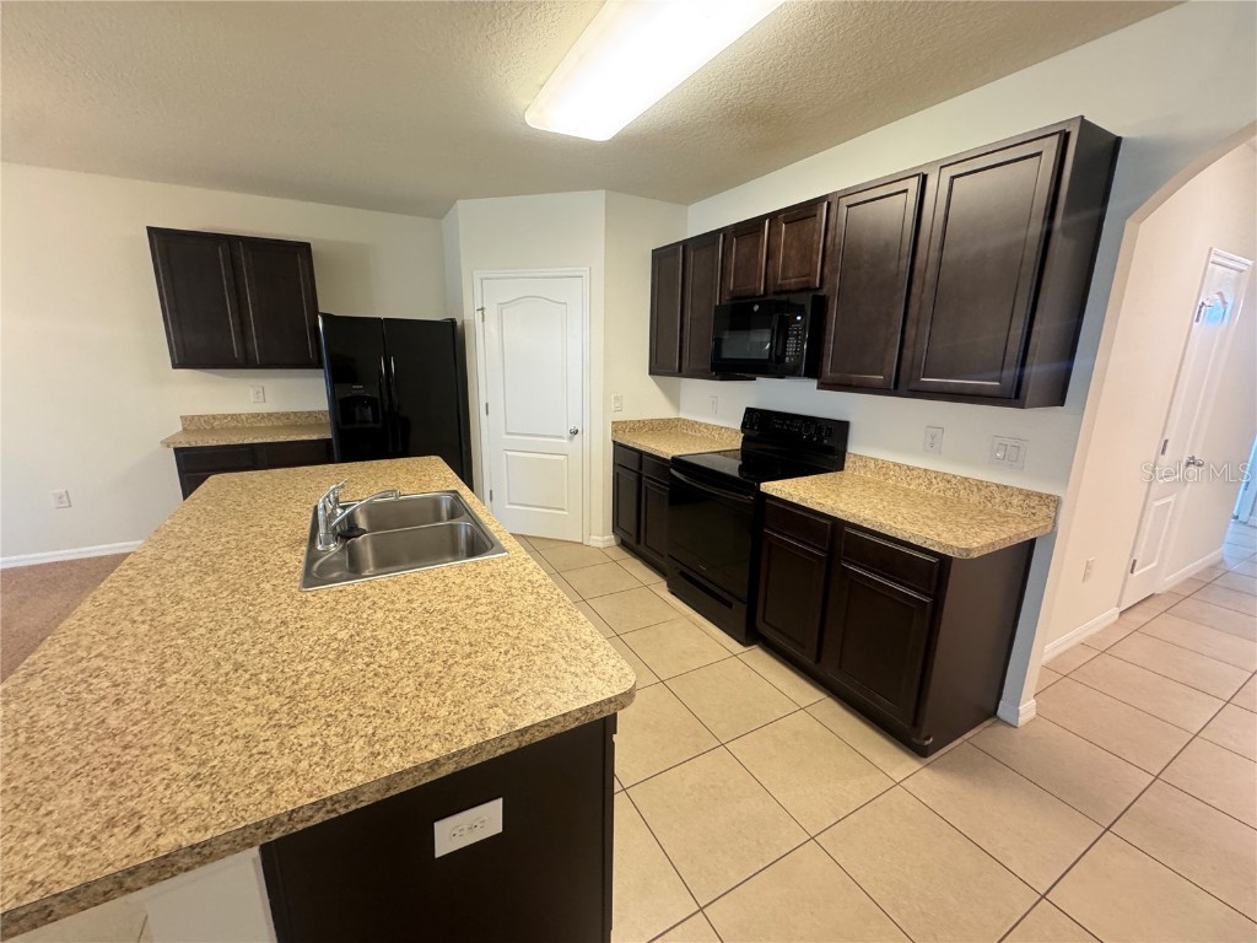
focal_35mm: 14
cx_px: 628
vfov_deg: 85.7
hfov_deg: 102.1
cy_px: 472
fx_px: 508
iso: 400
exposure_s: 1/60
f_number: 2.2
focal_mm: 2.22
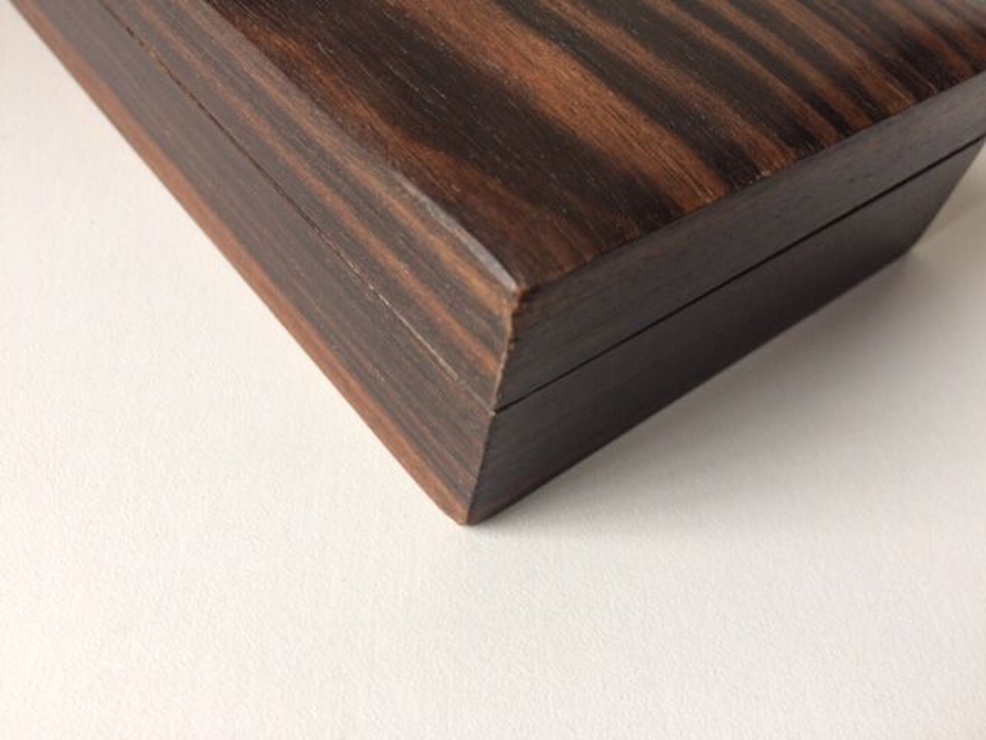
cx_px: 493
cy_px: 370
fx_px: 826
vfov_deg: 48.2
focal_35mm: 29
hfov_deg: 61.7
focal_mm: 4.15
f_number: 2.2
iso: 50
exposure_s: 1/33
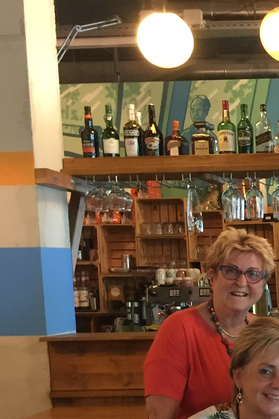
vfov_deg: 27.1
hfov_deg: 17.0
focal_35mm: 72
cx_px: 427
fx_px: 837
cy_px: 375
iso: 125
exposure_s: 1/4
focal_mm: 4.15
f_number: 2.2
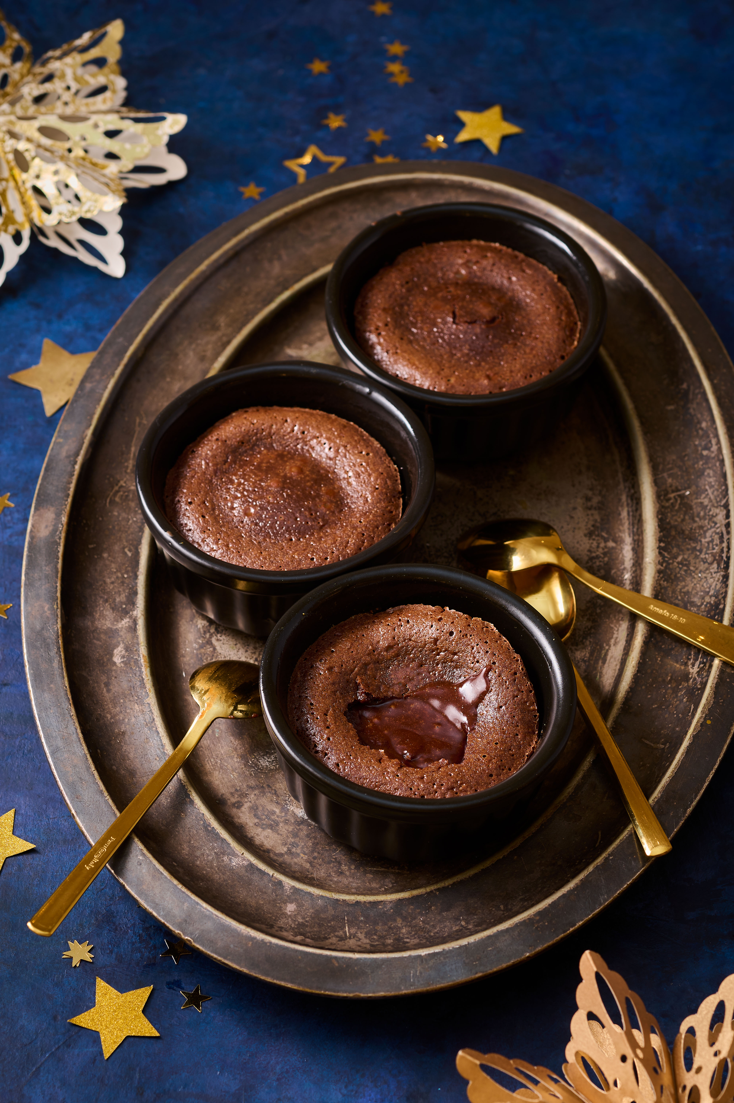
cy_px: 552
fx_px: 2603
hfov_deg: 16.1
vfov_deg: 23.9
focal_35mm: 85
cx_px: 367
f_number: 8.5
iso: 100
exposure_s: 1/4
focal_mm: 85
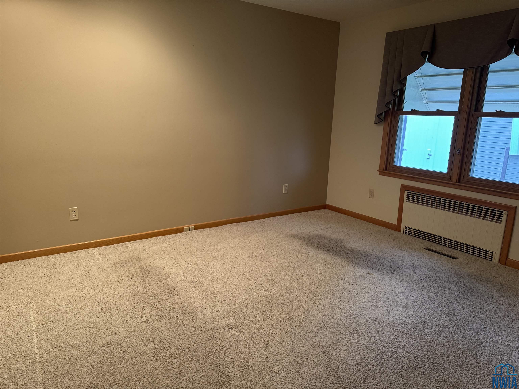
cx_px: 260
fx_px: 360
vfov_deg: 56.8
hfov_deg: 71.6
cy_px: 194
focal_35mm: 24
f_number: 1.78
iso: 320
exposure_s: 1/60
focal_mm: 6.76
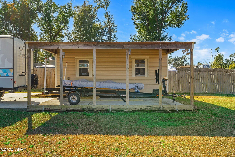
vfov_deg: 43.6
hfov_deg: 61.9
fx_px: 196
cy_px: 78
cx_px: 118
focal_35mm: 30
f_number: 9
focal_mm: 20.1
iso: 400
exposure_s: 1/640
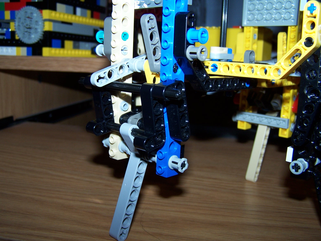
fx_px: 352
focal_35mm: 38
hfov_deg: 49.0
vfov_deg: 37.7
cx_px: 160
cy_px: 120
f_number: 2.8
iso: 80
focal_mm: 6.3
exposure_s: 1/60
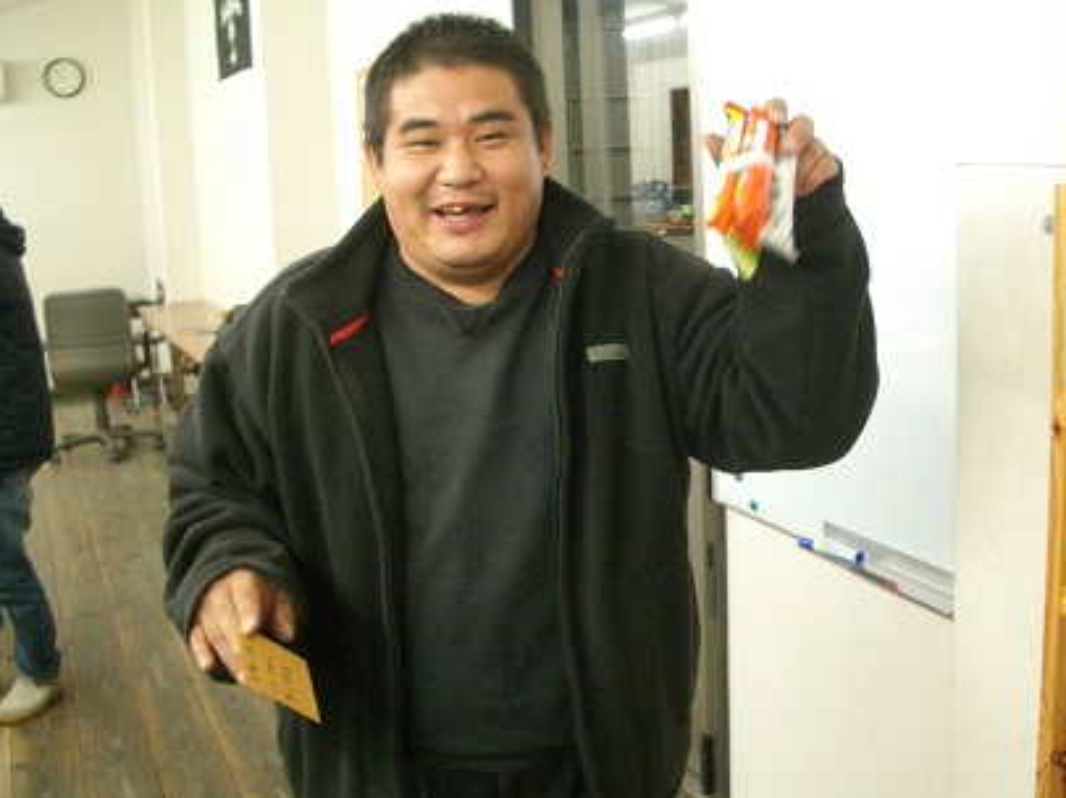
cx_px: 550
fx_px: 1293
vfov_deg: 34.3
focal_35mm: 42
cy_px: 390
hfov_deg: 44.8
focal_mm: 5.8
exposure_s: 1/20
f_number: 2.6
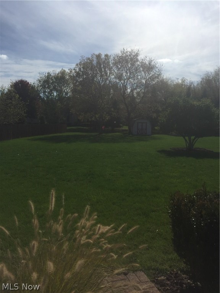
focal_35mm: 29
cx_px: 110
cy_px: 146
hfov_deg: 48.2
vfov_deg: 61.7
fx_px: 246
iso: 32
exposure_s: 1/5650
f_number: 2.2
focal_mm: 4.15
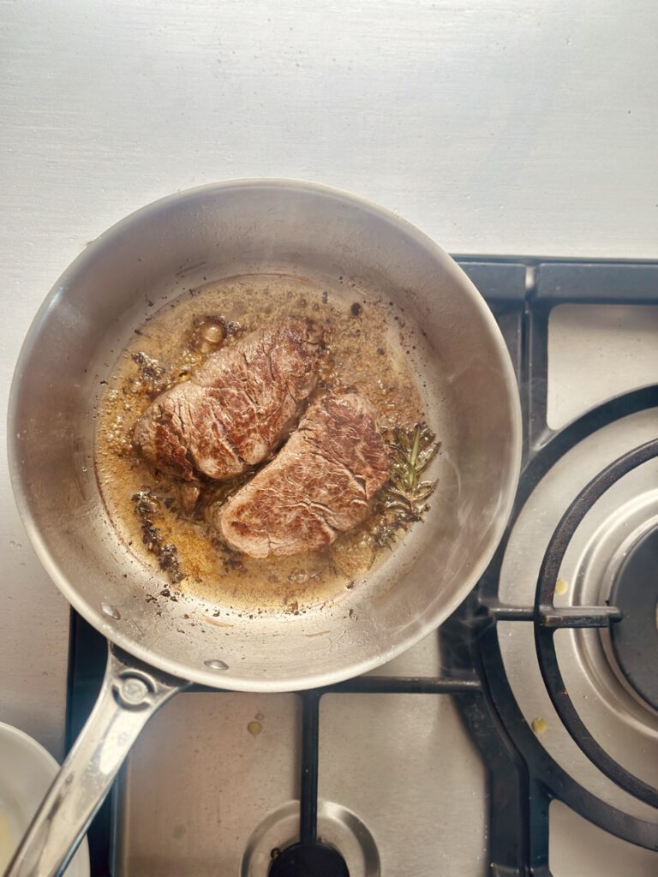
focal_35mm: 48
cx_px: 329
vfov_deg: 39.7
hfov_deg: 30.3
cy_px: 438
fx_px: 1217
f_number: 1.78
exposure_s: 1/166
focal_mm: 6.86
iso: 100
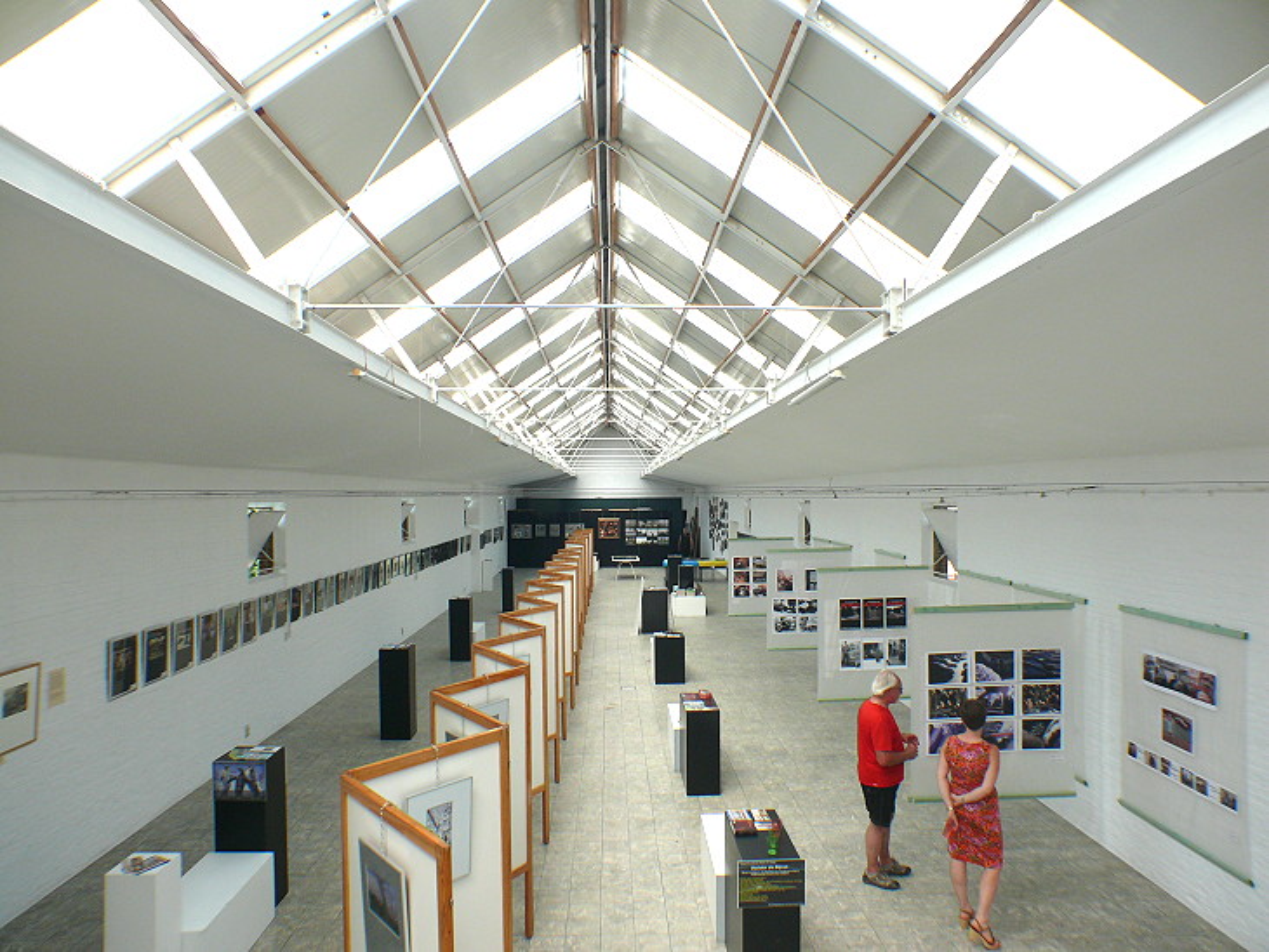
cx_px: 634
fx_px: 1283
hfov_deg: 52.6
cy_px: 476
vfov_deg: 40.7
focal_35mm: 35
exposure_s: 1/160
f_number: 4
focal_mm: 7.4
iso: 100
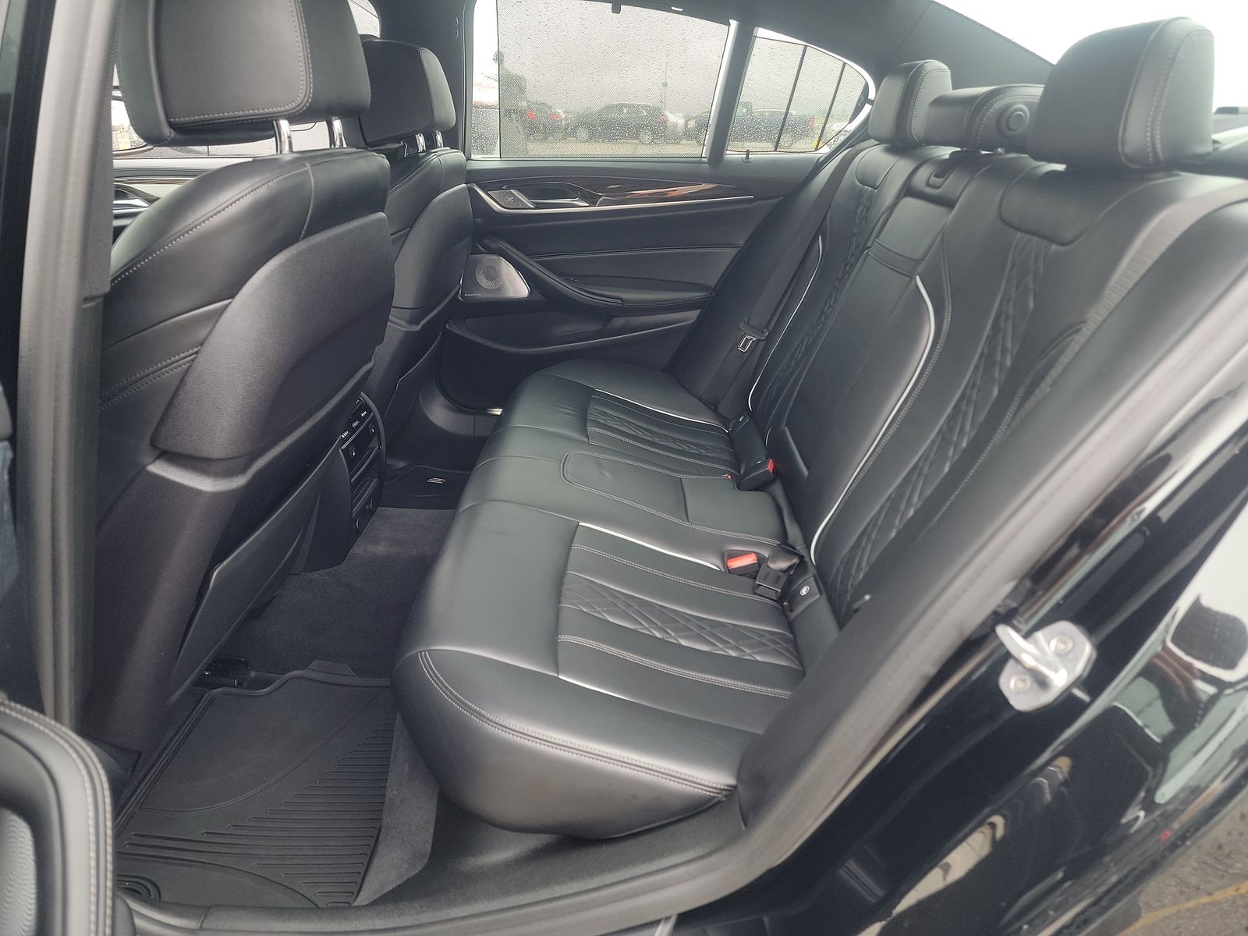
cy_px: 468
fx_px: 865
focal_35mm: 24
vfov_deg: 56.8
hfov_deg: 71.6
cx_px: 624
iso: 112
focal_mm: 6.7
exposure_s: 1/59
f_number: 1.8
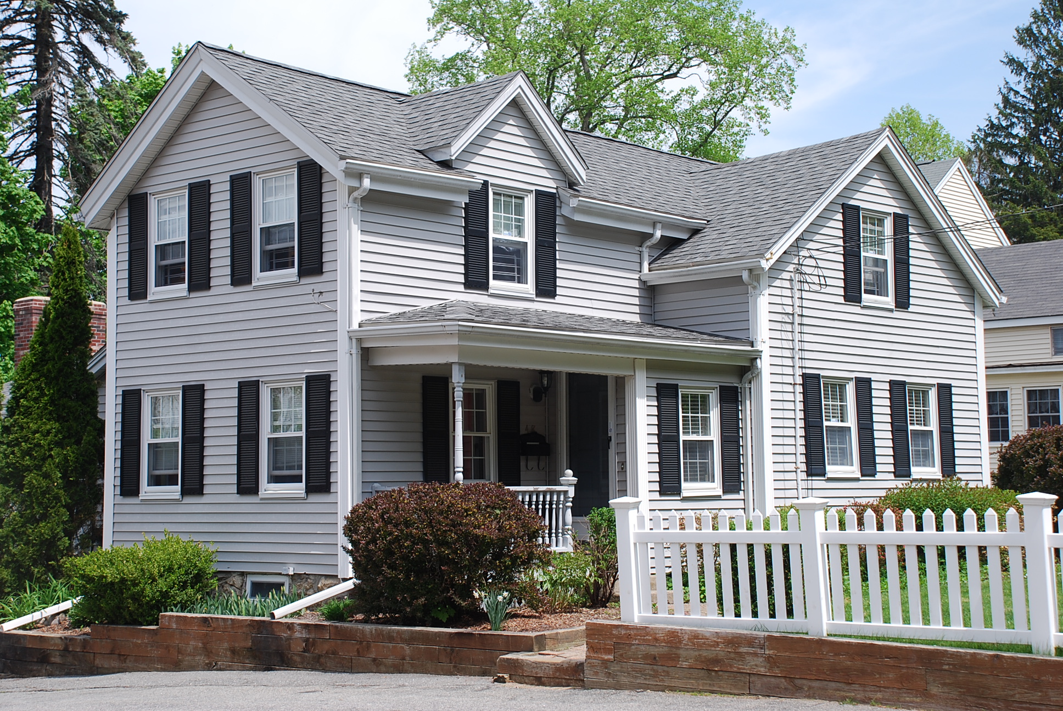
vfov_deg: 22.7
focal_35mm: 60
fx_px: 1774
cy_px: 356
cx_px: 532
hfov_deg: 33.4
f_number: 7.1
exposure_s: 1/200
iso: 100
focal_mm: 40
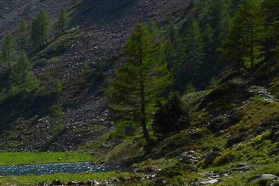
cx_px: -352
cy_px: 204
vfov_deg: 9.6
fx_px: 1093
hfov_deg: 12.1
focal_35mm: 141
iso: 200
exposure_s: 1/80
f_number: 22
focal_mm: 28
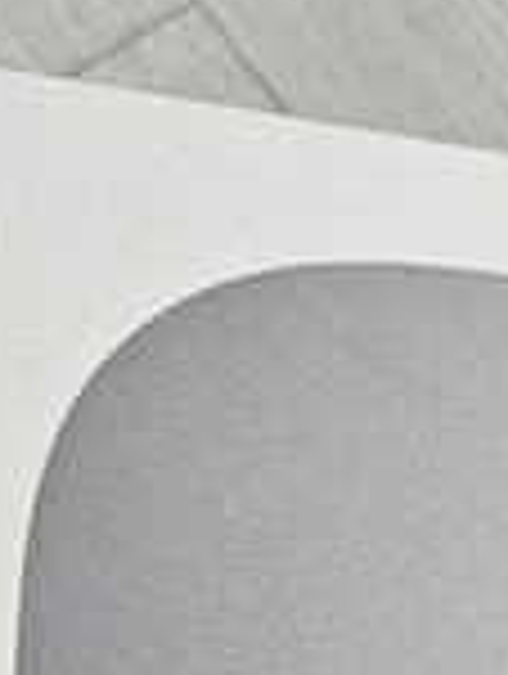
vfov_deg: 14.0
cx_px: 951
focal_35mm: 115
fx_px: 2244
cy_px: 1400
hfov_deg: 11.8
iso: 320
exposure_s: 1/120
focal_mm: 5.4
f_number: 1.8
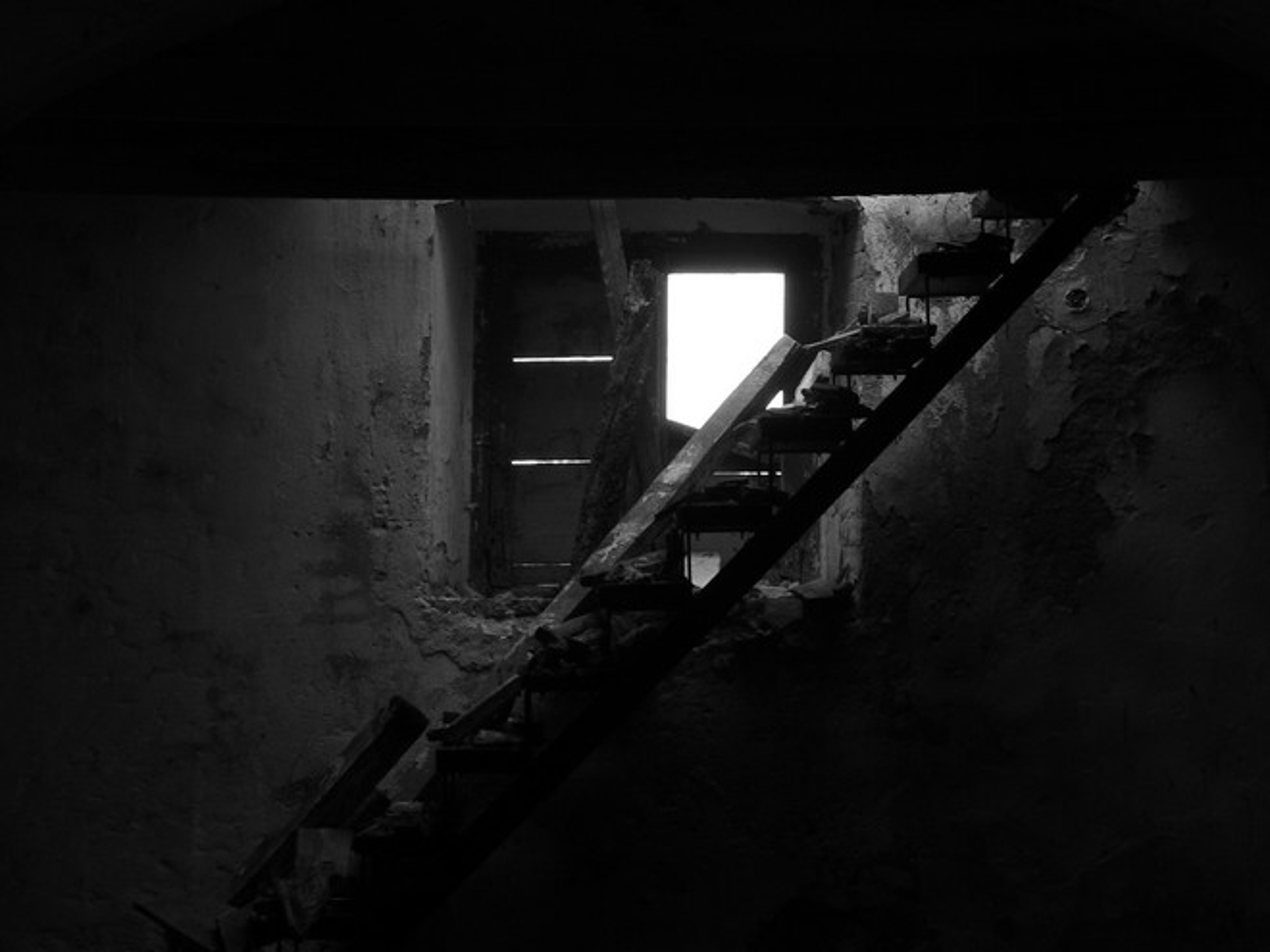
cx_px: 635
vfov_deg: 11.4
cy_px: 476
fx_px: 4769
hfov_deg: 15.2
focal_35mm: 130
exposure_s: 1/40
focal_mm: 21.6
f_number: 3.6
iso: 80
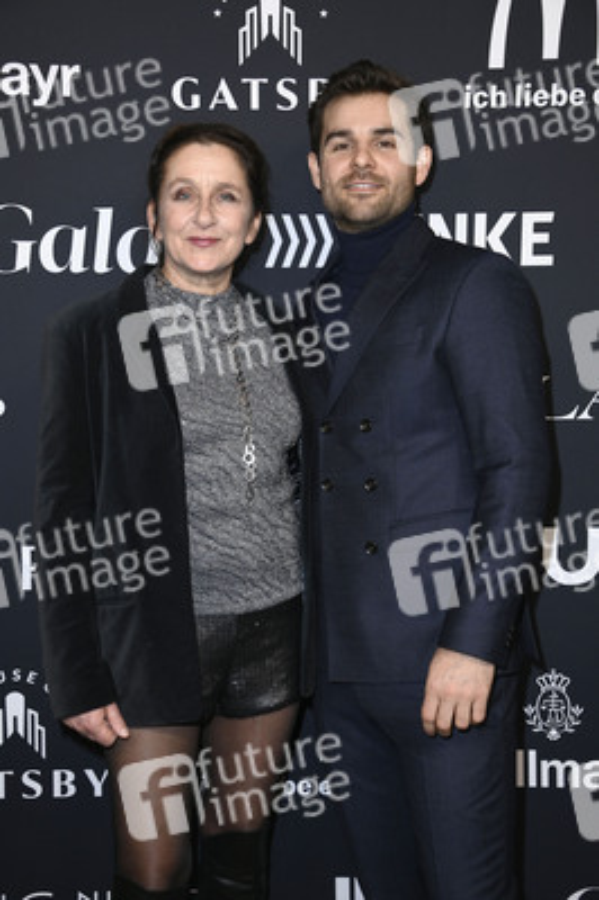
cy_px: 450
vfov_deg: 36.3
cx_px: 300
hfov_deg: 24.6
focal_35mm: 55
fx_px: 1375
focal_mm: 55
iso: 500
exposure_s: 1/250
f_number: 5.6
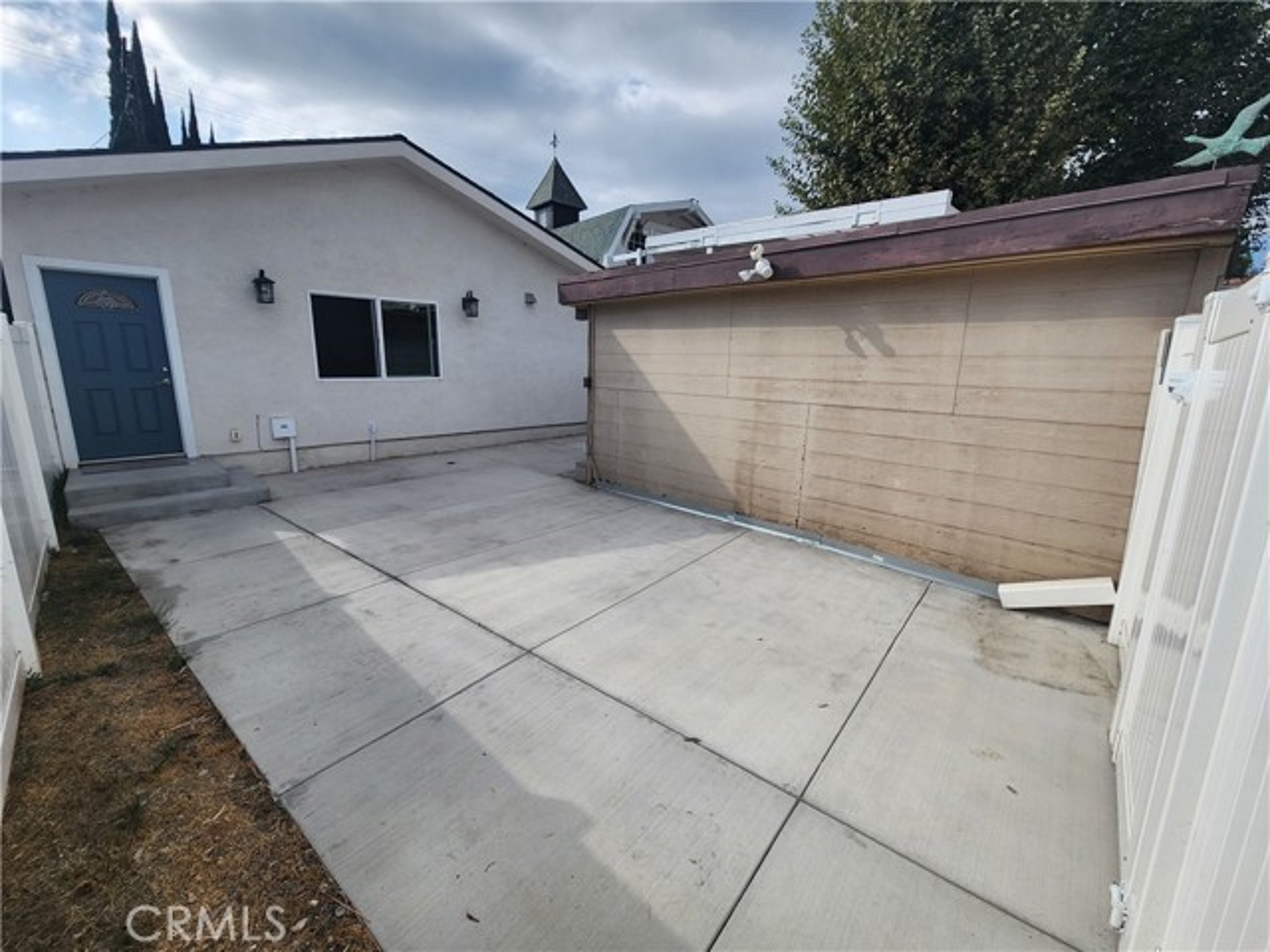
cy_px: 476
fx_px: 477
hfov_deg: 106.2
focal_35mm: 13
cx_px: 635
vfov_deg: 89.9
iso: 50
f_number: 2.2
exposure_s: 1/2490
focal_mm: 2.2
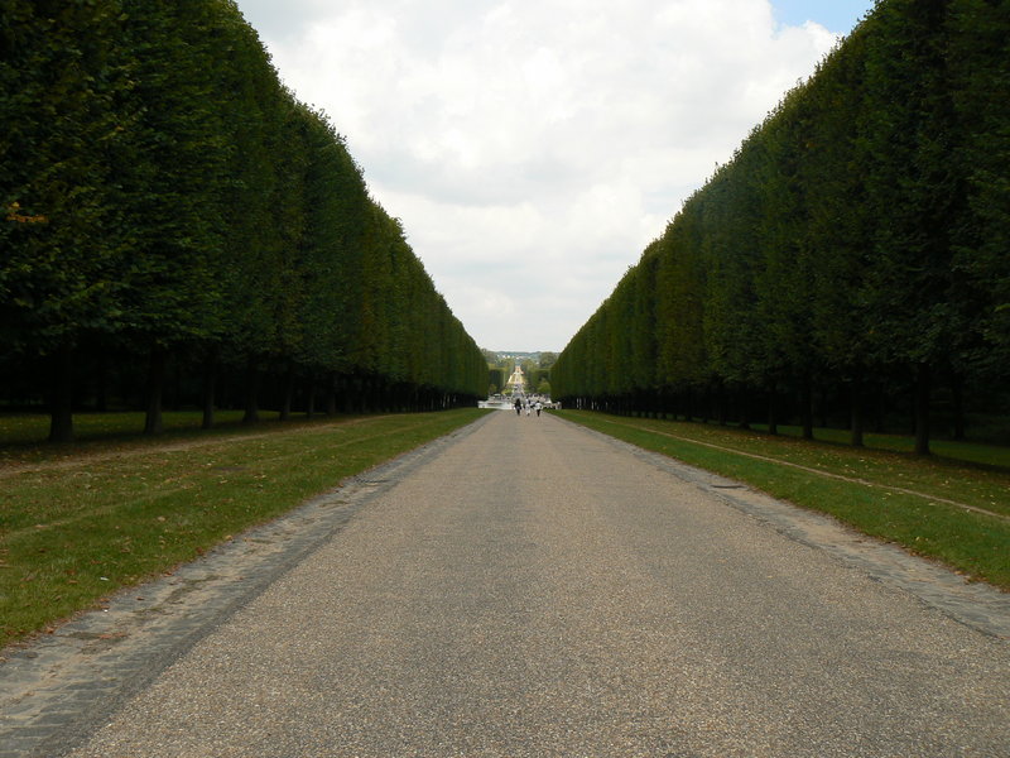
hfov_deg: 51.4
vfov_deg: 39.7
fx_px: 1050
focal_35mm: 36
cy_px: 379
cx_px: 505
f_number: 5.6
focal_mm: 6
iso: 80
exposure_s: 1/500
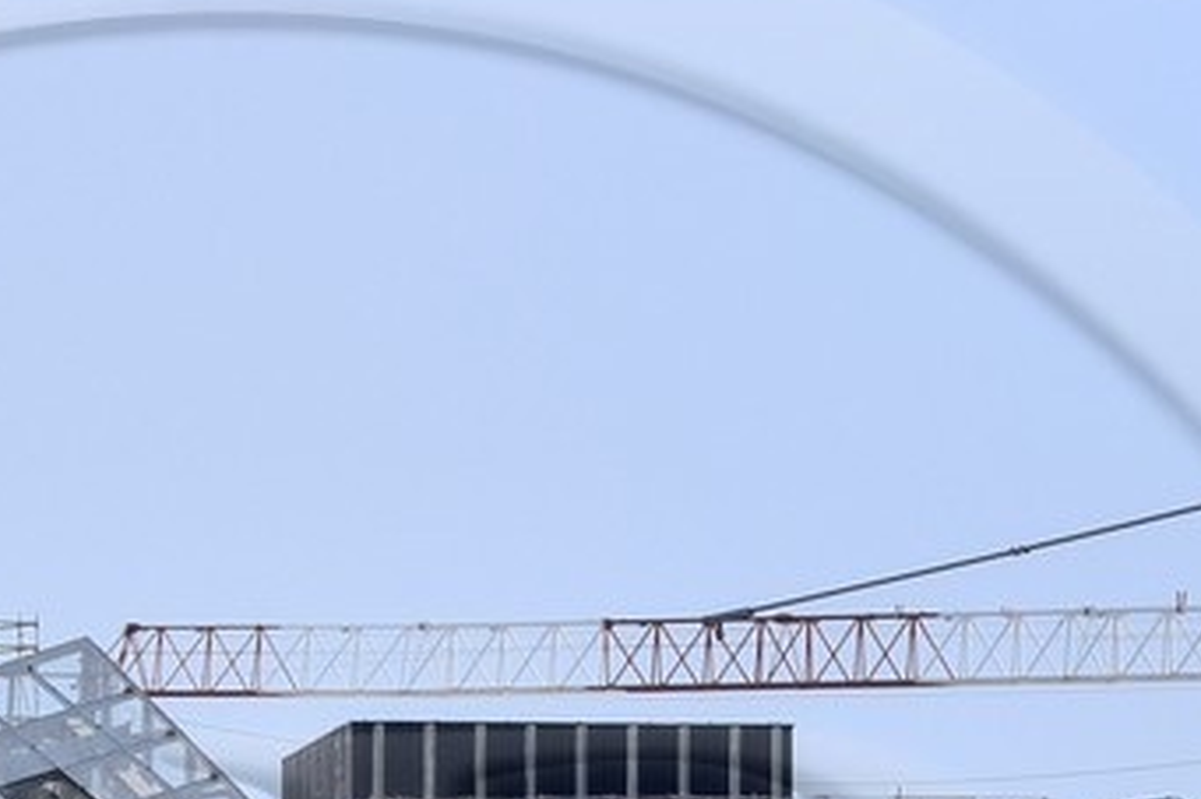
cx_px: 232
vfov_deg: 1.5
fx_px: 31310
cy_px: 1313
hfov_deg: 2.2
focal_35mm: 939
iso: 200
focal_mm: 200
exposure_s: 1/400
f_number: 11
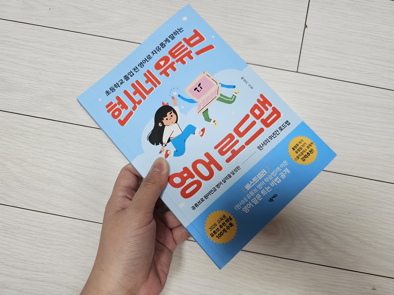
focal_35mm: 23
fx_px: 262
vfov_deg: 58.9
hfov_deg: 73.9
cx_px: 197
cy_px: 148
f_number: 1.7
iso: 125
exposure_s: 1/182
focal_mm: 6.3
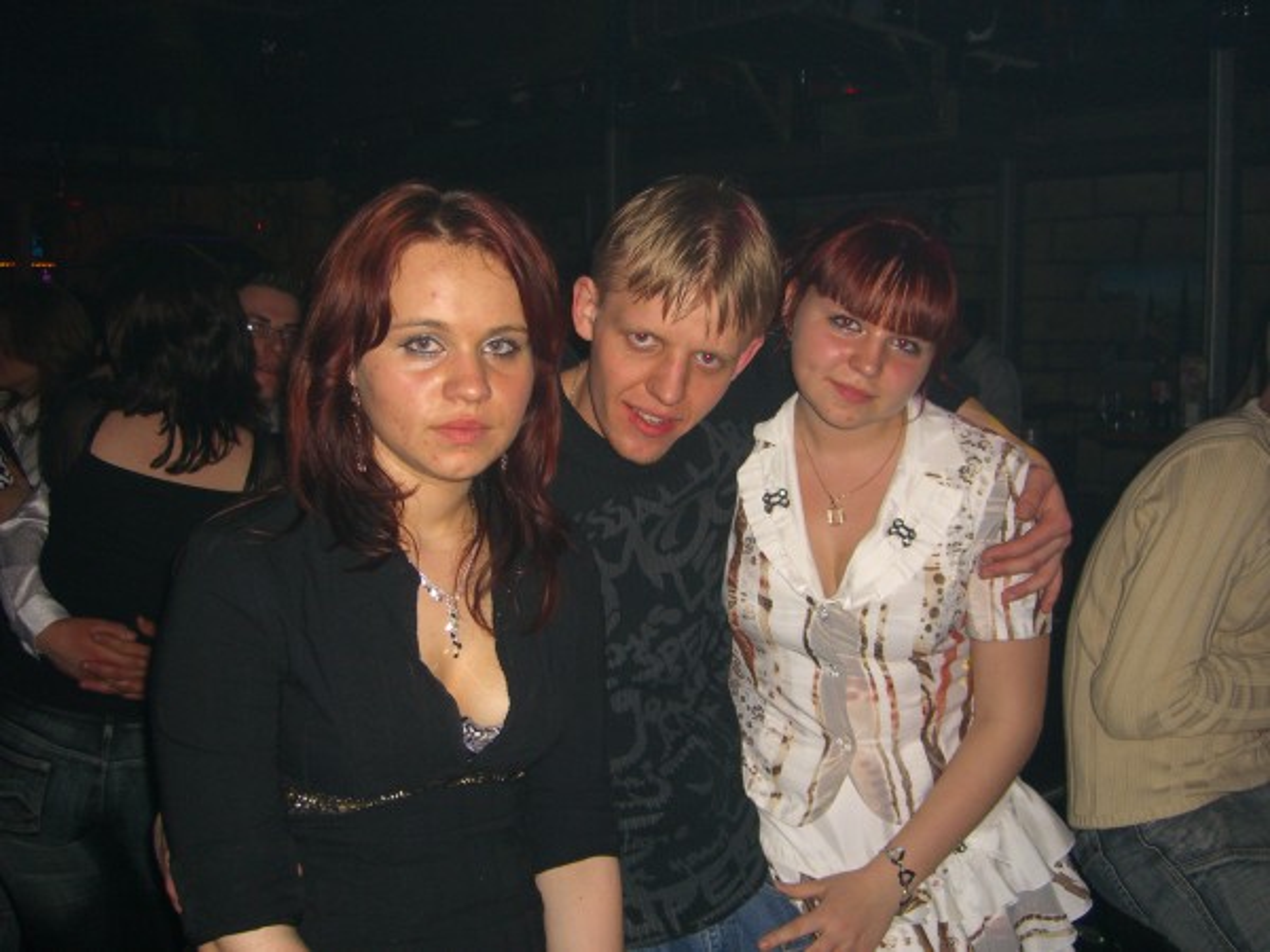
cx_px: 635
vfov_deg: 37.7
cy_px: 476
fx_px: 1394
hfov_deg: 49.0
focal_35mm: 38
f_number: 2.8
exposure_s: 1/60
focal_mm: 7.9
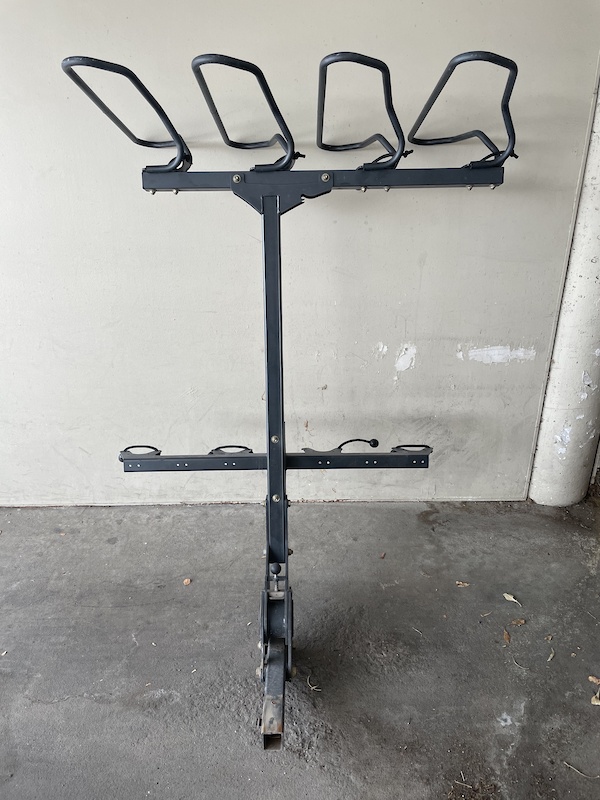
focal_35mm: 26
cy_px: 400
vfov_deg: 67.3
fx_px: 601
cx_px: 300
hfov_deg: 53.1
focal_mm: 4.2
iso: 64
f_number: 1.6
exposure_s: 1/121
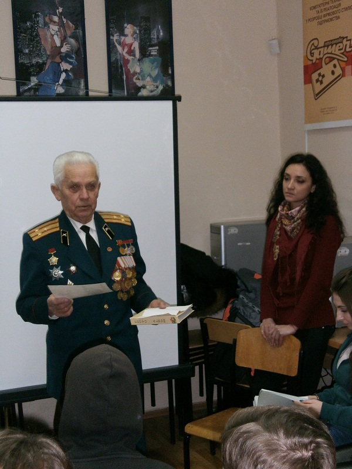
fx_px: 854
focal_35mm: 63
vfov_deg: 30.7
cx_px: 176
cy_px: 234
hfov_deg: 23.3
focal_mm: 11.1
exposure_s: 1/50
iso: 250
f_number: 4.6
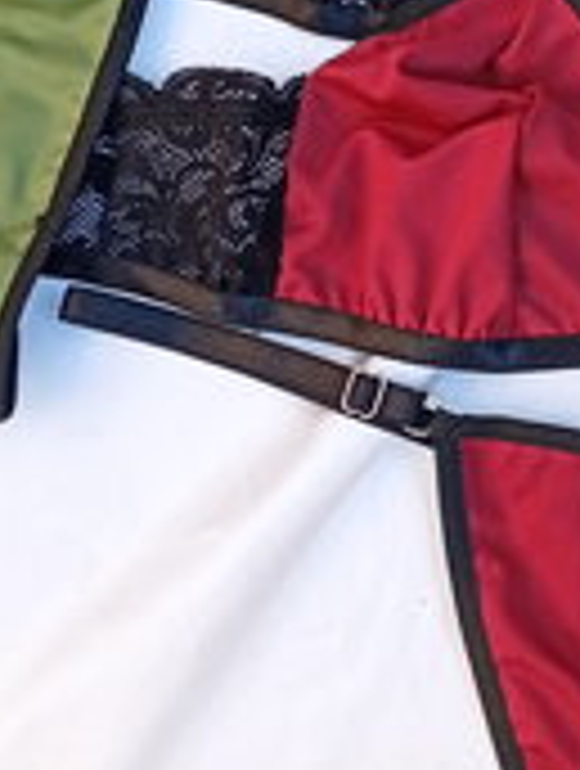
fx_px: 1870
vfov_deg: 23.1
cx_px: 679
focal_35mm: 84
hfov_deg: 16.9
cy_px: 227
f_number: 1.8
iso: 62
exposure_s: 1/100
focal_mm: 3.98
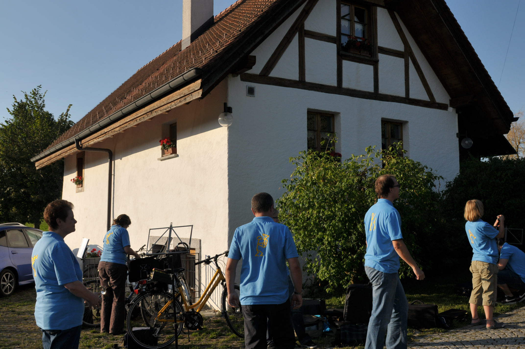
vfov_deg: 36.8
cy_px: 174
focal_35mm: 36
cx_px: 262
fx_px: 524
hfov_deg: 53.2
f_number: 10
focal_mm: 24
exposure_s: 1/400
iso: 200
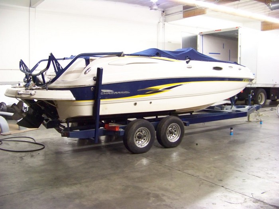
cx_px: 140
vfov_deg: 39.7
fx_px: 290
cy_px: 104
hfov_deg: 51.4
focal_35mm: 36
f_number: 2.8
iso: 400
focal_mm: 5.85
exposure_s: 1/10
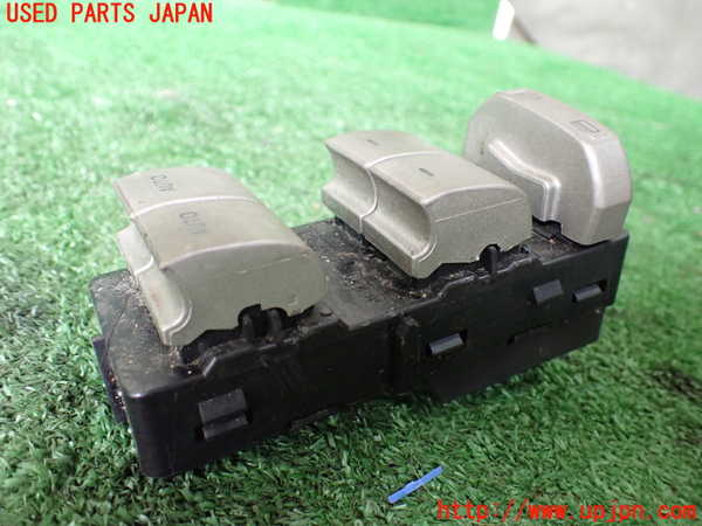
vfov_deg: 46.8
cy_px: 263
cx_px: 351
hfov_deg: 60.0
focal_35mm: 30
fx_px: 608
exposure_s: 1/125
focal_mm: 5.4
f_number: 2.3
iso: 800
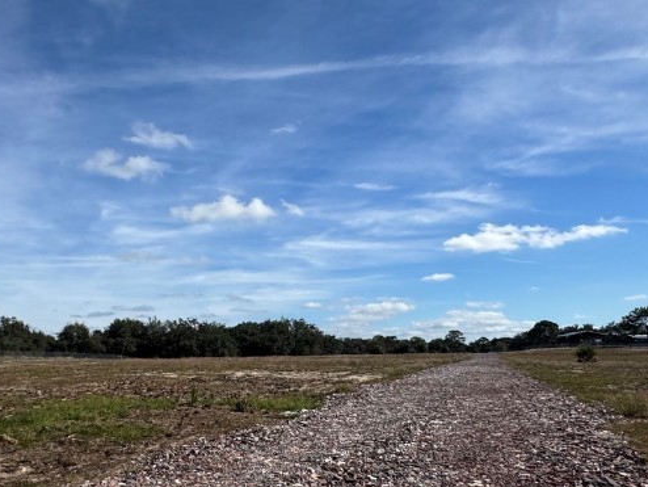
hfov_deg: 60.2
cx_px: 215
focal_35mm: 29
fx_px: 543
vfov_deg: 47.7
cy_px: 315
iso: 50
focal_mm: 2.22
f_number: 2.2
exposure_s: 1/3390
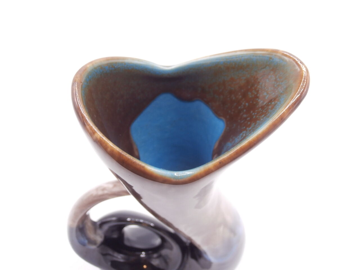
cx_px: 180
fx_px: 395
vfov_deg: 37.7
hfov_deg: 49.0
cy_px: 135
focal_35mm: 38
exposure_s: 1/100
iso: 100
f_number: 3.9
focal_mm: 6.67
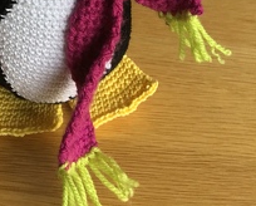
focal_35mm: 69
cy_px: -55
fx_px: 524
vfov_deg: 20.5
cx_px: 41
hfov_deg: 26.8
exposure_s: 1/33
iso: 125
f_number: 2.4
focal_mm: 3.3
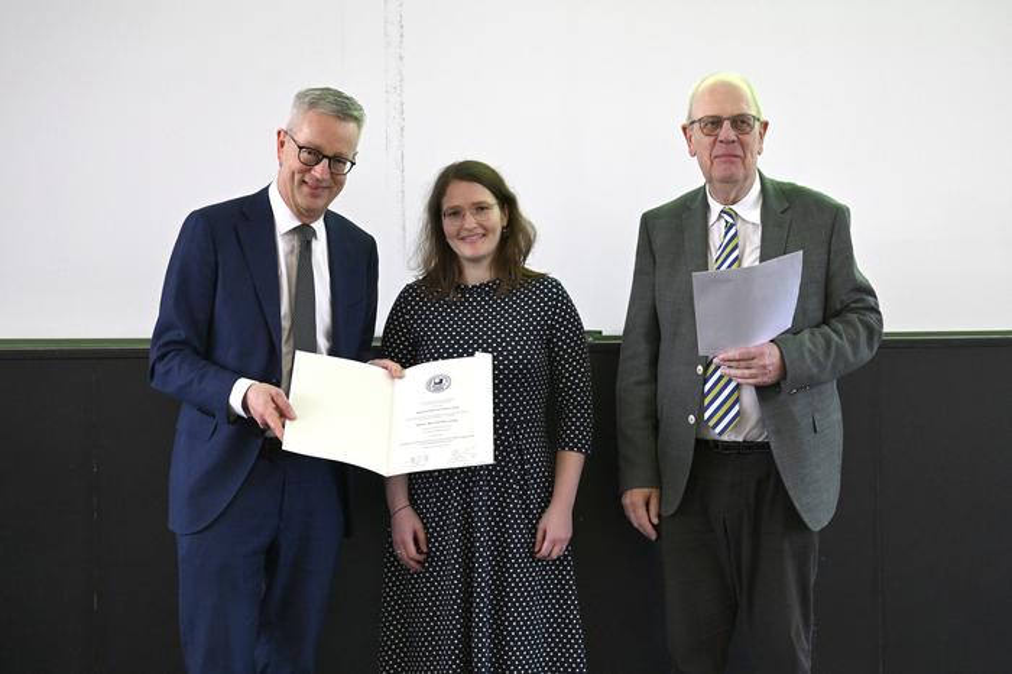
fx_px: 1349
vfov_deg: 28.0
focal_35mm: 48
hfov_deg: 41.1
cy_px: 337
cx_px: 506
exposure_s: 1/100
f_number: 5
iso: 3200
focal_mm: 48
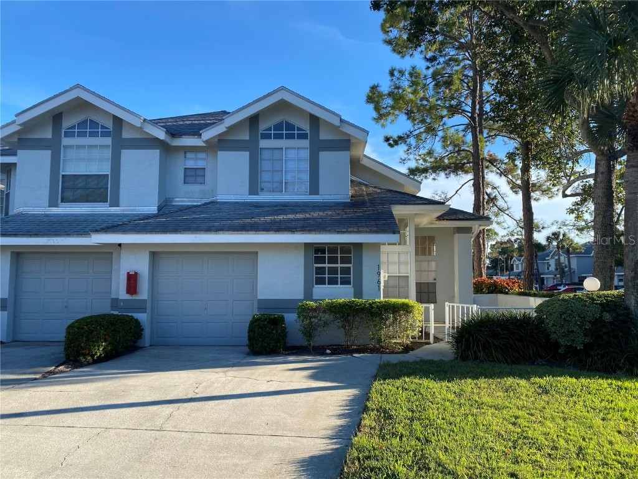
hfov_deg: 67.3
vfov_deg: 53.1
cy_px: 240
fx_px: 479
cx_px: 319
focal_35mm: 26
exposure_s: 1/949
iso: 32
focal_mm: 4.25
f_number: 1.8
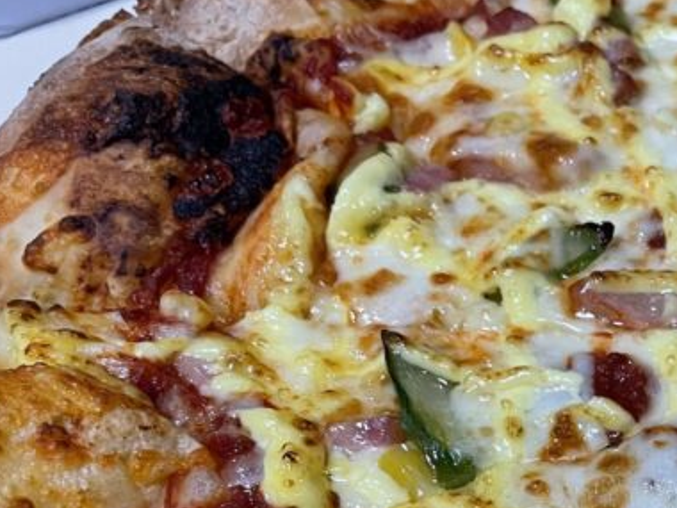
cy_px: 537
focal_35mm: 70
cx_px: 862
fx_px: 1369
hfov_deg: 24.5
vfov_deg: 20.2
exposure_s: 1/50
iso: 100
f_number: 1.6
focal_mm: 4.2
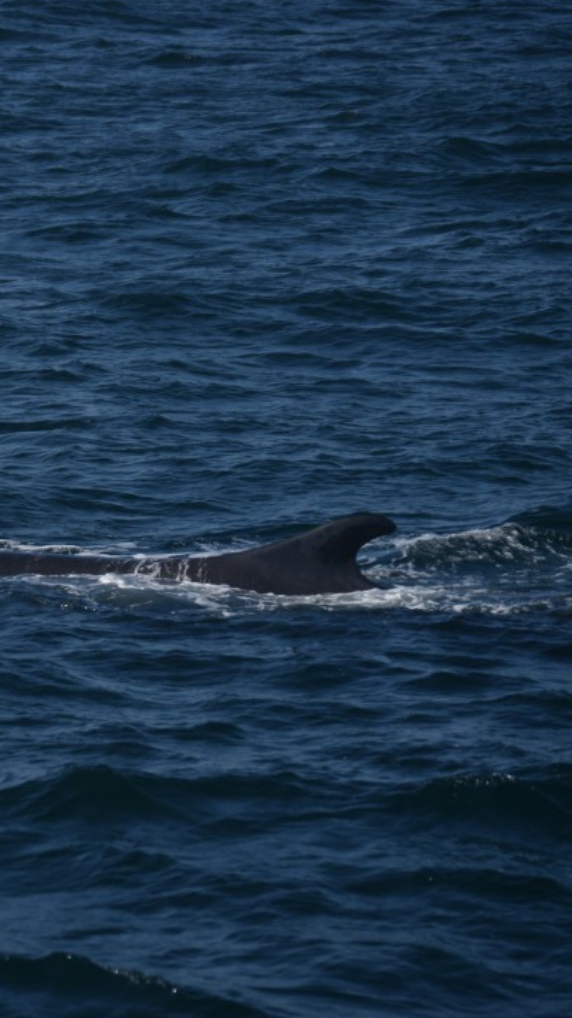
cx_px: 35
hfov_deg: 4.6
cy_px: 510
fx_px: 7150
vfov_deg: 8.1
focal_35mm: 265
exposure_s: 1/4000
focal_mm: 112
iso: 200
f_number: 4.8
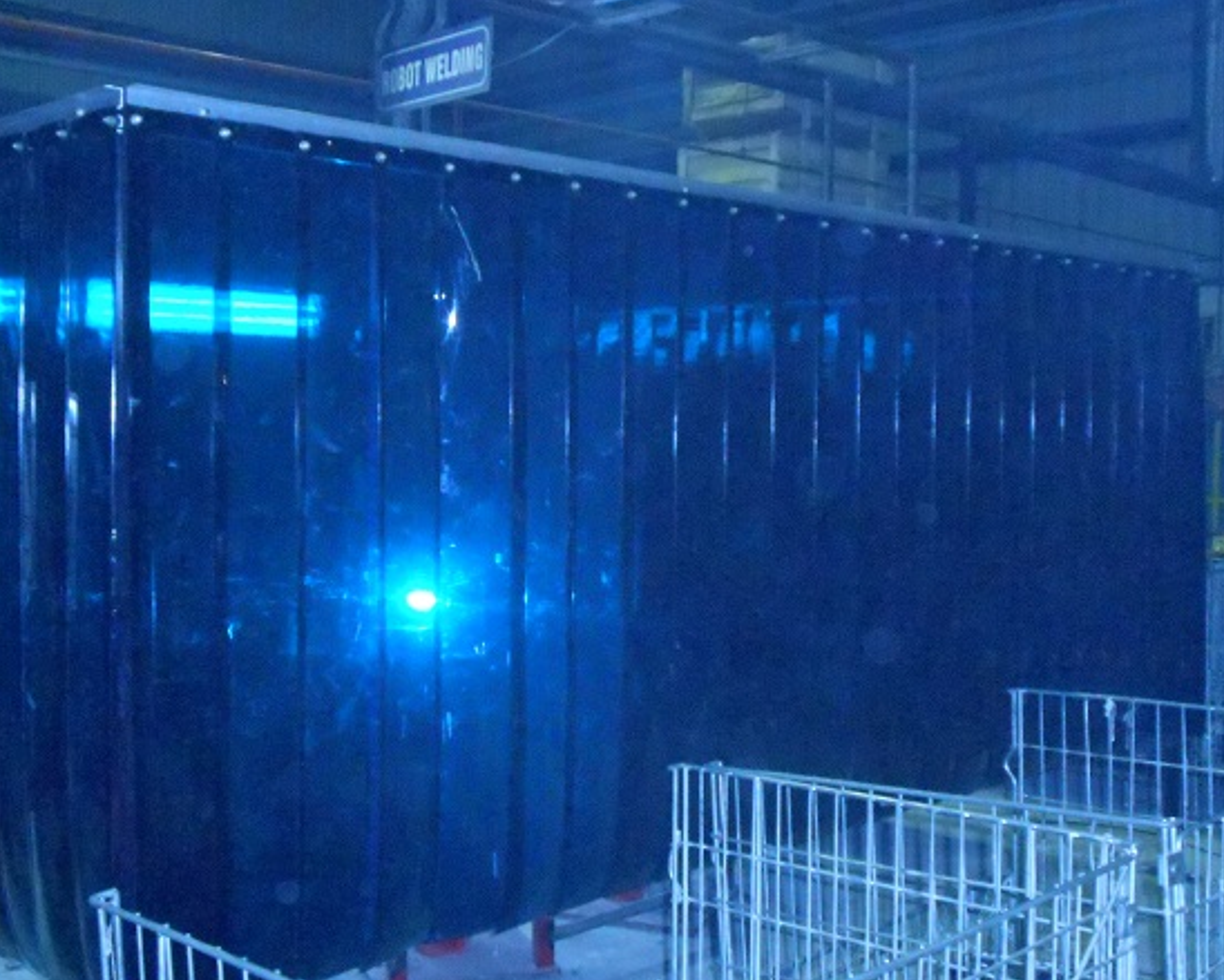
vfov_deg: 32.1
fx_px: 1704
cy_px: 498
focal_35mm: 47
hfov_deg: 39.5
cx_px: 561
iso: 1600
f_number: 4.5
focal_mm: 7.8
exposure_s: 1/30
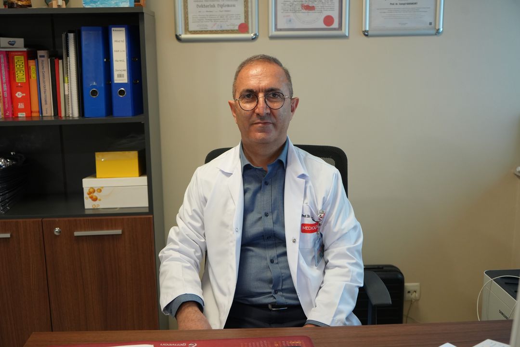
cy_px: 174
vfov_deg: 32.6
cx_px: 260
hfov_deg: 47.4
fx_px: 592
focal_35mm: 41
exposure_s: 1/160
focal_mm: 41
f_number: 4
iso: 2500
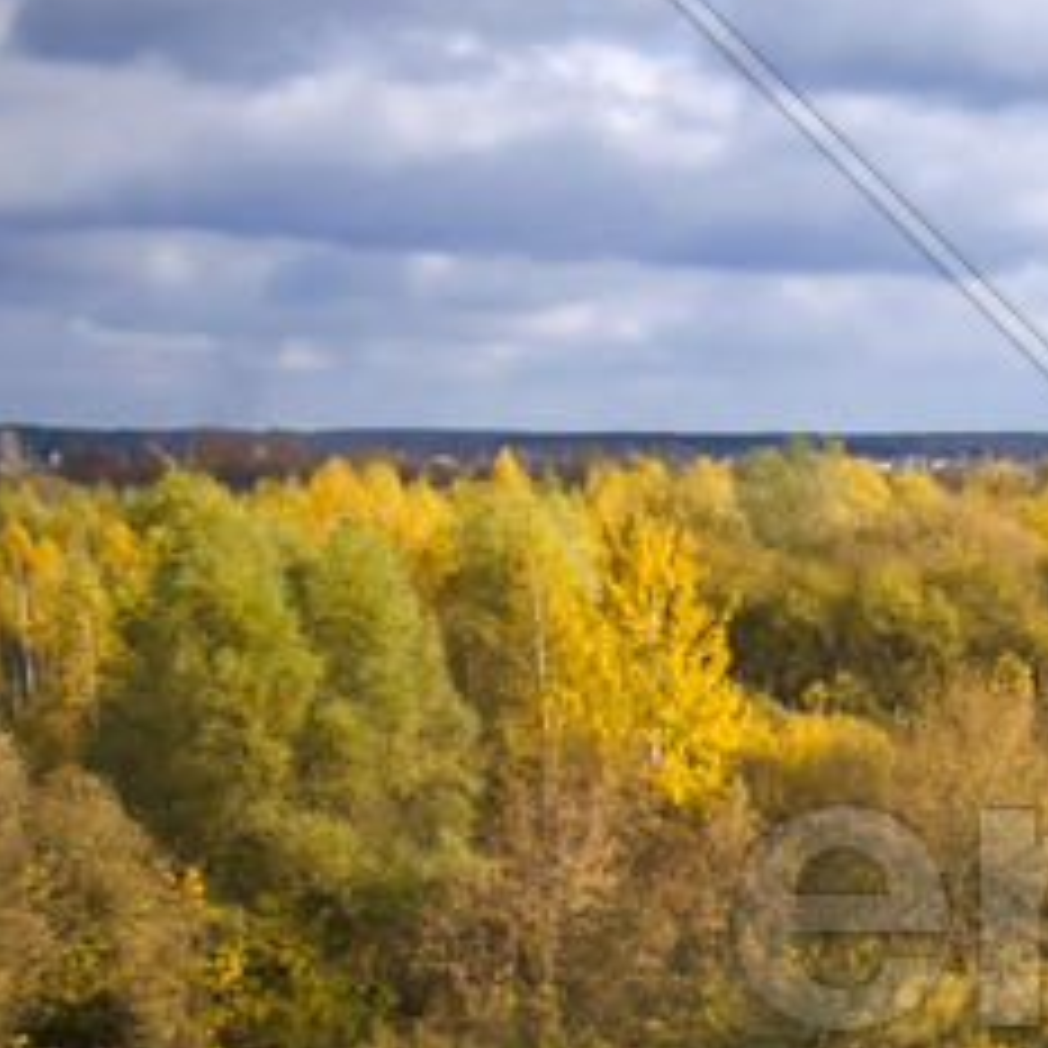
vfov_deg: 17.1
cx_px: 1601
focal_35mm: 101
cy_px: 918
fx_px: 3446
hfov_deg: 15.8
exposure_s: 1/160
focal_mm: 21
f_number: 16
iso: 200
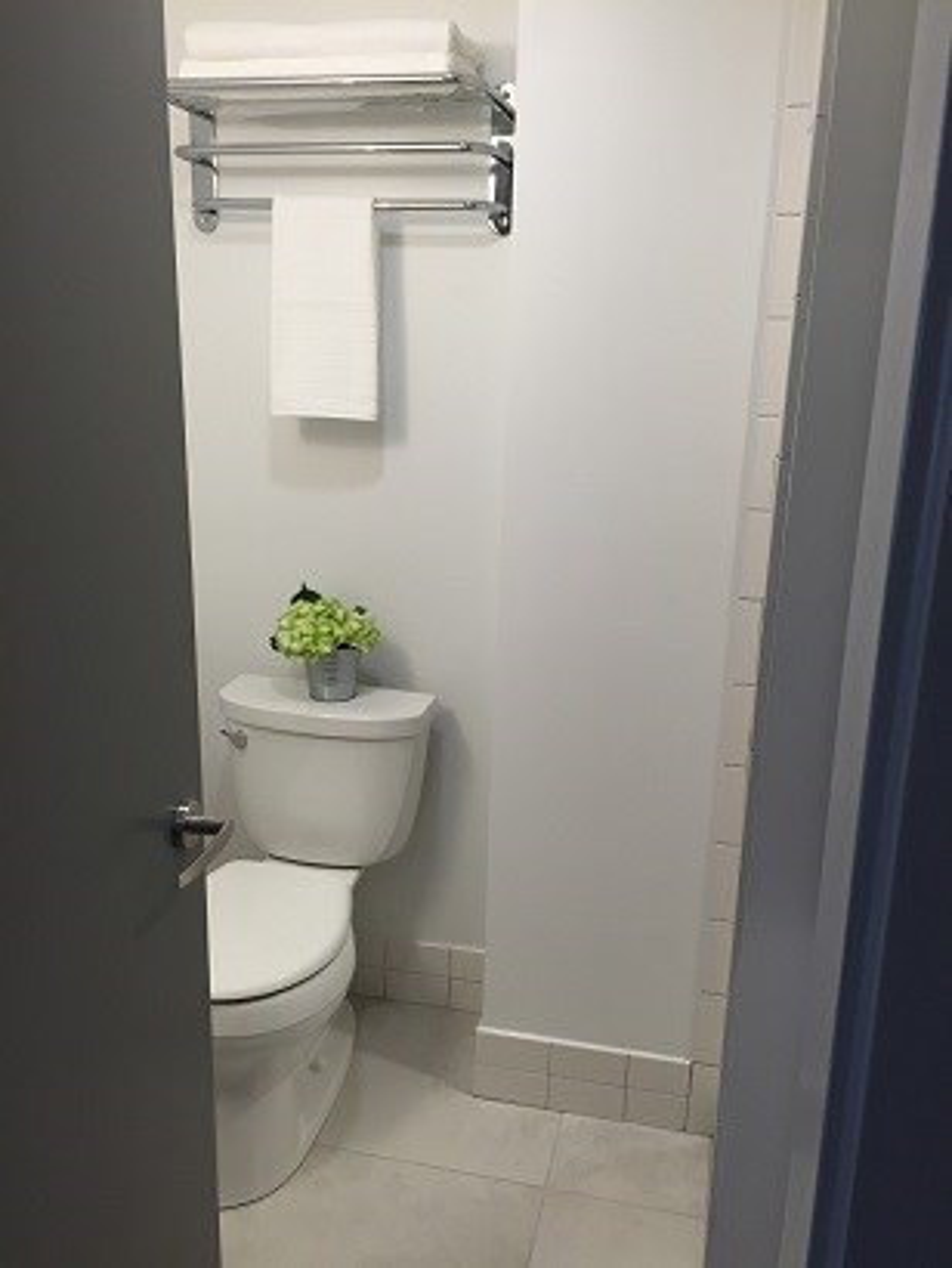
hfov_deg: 48.3
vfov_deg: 61.6
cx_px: 476
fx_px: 1062
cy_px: 634
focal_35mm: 29
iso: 32
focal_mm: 4.15
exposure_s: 1/30
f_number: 2.2
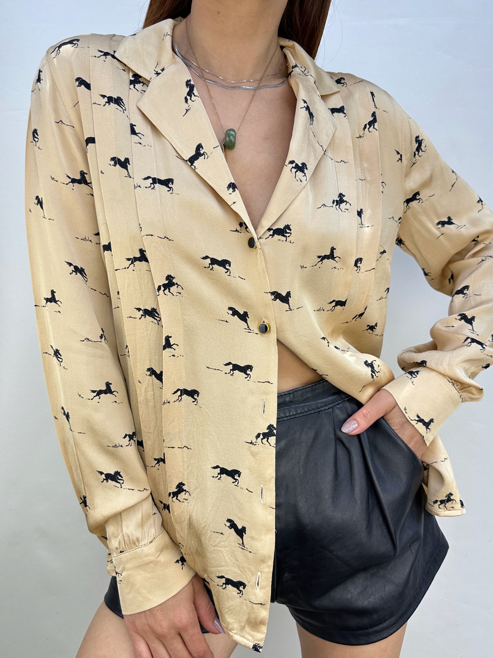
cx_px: 246
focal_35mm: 24
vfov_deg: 71.6
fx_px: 456
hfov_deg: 56.8
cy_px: 329
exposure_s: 1/467
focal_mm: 6.86
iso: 80
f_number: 1.78
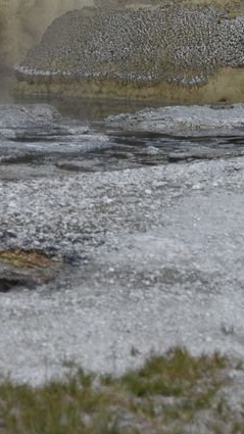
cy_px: 3
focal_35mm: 394
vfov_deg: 5.5
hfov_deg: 3.1
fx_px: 4533
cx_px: 86
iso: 140
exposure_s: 1/250
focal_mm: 125
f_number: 5.6
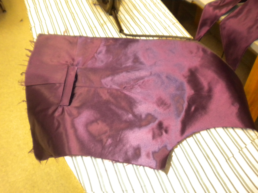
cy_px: 96
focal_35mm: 35
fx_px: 261
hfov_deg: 52.6
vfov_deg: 40.7
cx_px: 129
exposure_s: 1/33
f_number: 3.1
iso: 400
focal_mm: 6.3
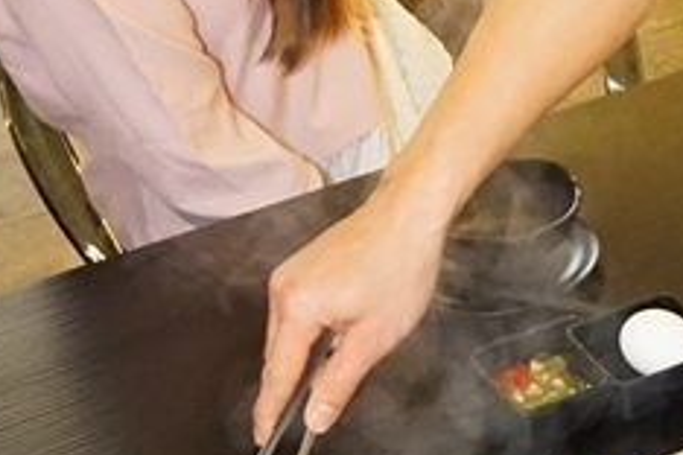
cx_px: 937
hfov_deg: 17.9
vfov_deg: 12.8
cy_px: -48
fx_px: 1992
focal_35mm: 105
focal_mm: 16
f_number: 3.5
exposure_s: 1/80
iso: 3200
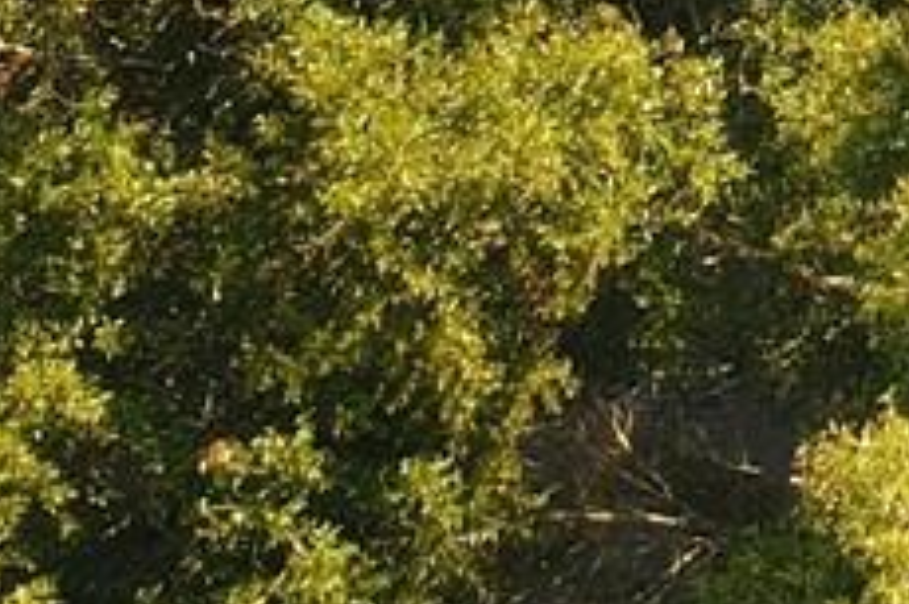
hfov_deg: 10.1
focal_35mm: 174
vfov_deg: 6.5
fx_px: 4390
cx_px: 2308
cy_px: -1749
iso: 100
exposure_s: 1/30
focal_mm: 4.5
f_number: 2.8
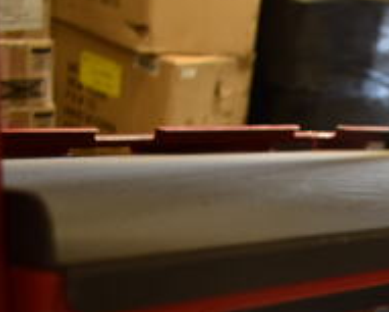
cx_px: 509
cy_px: 400
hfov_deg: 21.3
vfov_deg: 17.8
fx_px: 933
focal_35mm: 81
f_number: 3.5
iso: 320
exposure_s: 1/30
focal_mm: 18
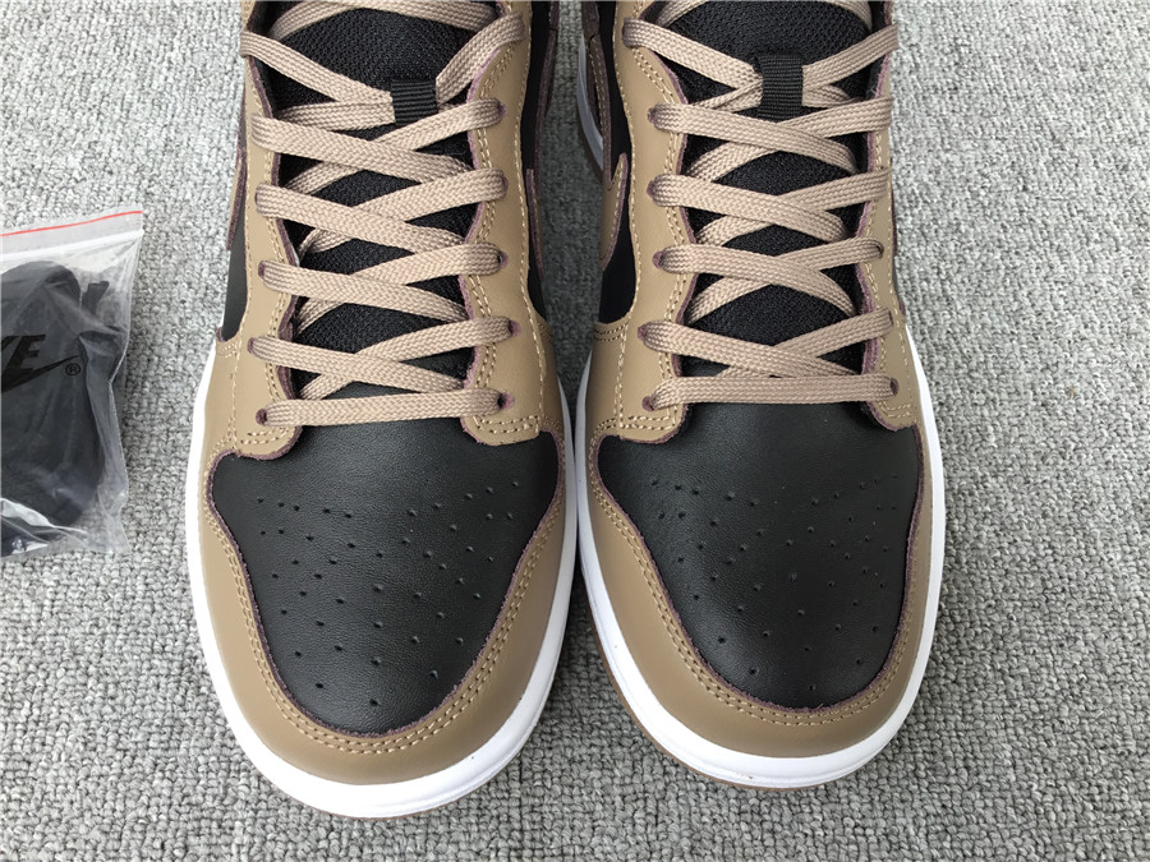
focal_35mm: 31
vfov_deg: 45.4
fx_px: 1030
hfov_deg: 58.4
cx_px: 575
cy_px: 431
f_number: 2.4
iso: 25
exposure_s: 1/100
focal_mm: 3.3
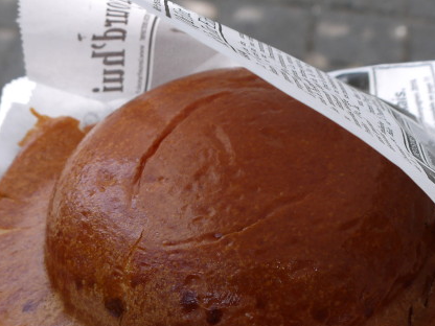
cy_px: 266
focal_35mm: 69
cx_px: 213
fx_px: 867
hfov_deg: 28.2
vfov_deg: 21.0
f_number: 5.6
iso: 160
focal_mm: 14
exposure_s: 1/200
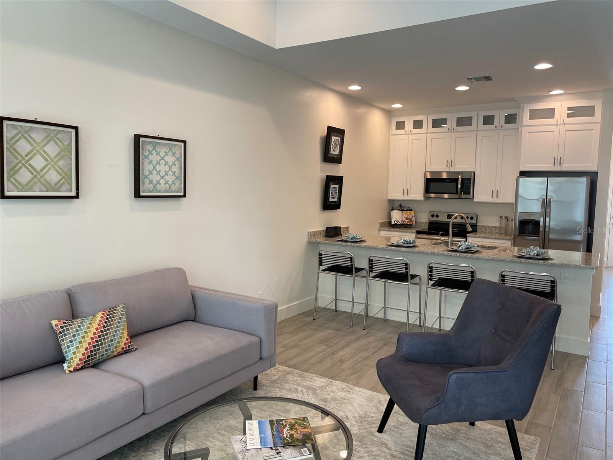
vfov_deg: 53.1
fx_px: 460
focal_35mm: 26
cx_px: 306
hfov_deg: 67.3
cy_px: 230
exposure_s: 1/120
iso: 125
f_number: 1.6
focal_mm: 4.2
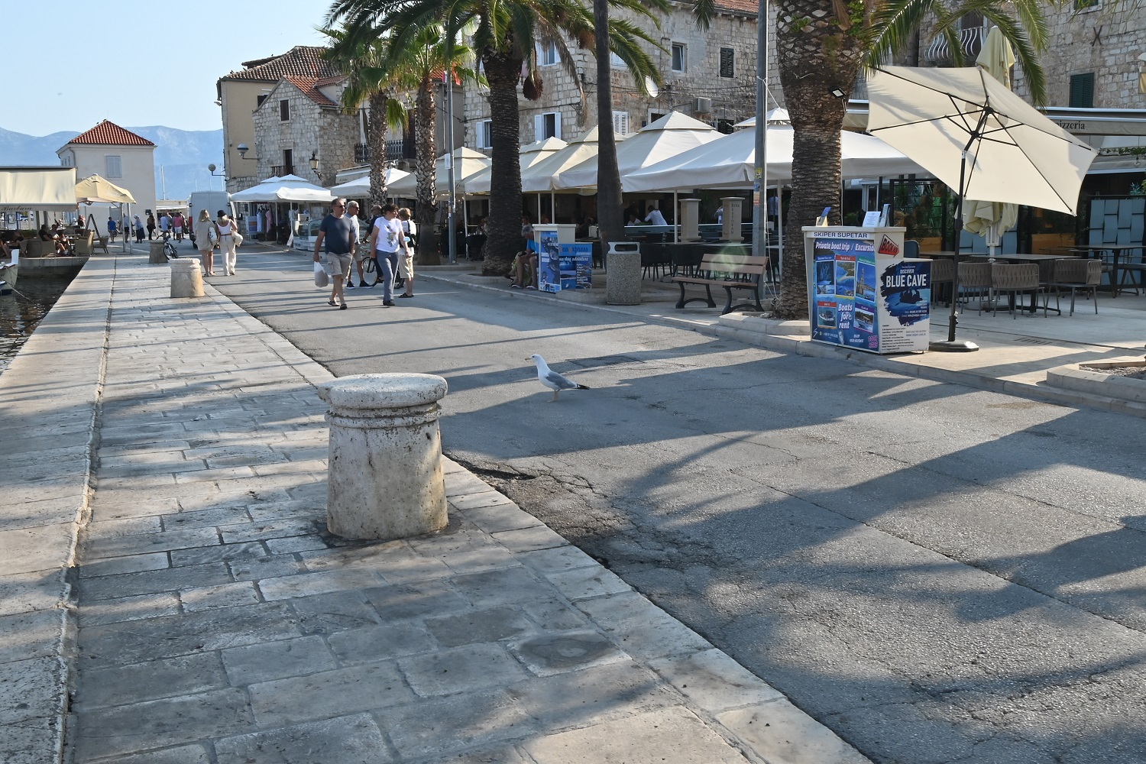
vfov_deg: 36.9
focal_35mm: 36
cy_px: 382
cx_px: 573
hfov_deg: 53.1
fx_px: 1146
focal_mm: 24
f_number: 22
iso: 160
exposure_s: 1/40
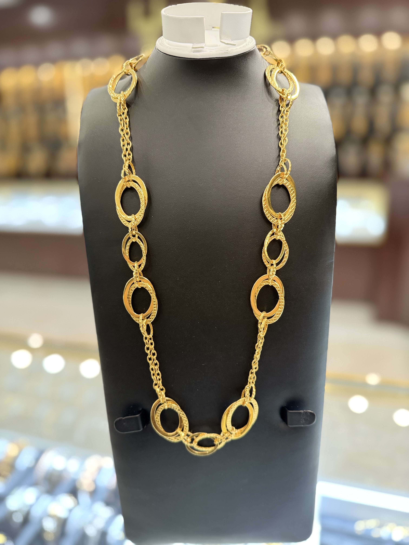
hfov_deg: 56.8
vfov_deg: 71.6
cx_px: 204
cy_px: 272
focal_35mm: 24
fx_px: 378
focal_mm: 6.76
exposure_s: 1/60
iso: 250
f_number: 1.78
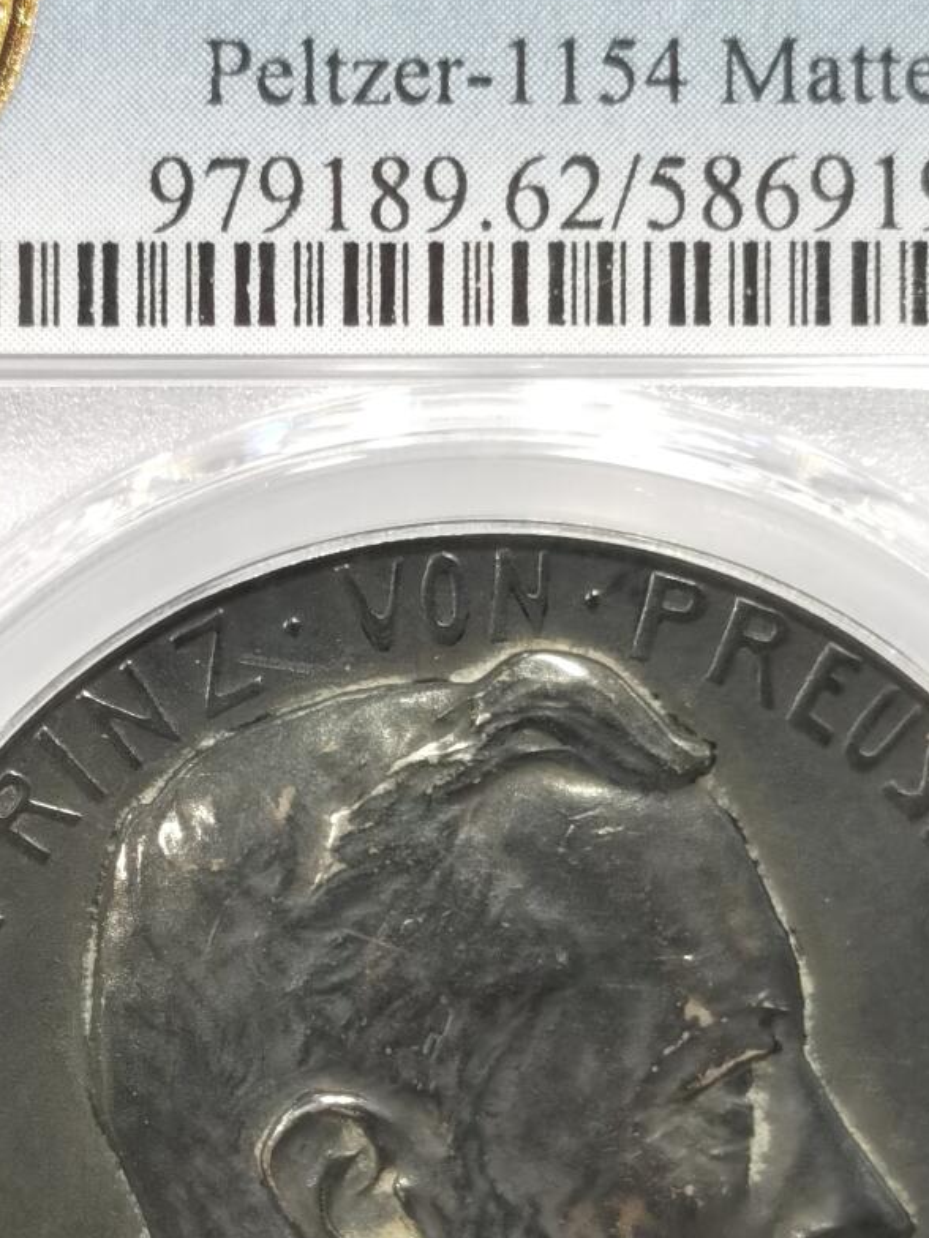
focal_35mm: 124
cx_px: 498
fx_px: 4437
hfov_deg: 12.0
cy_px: 815
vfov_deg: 15.9
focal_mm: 5.56
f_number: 16
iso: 250
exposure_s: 1/100
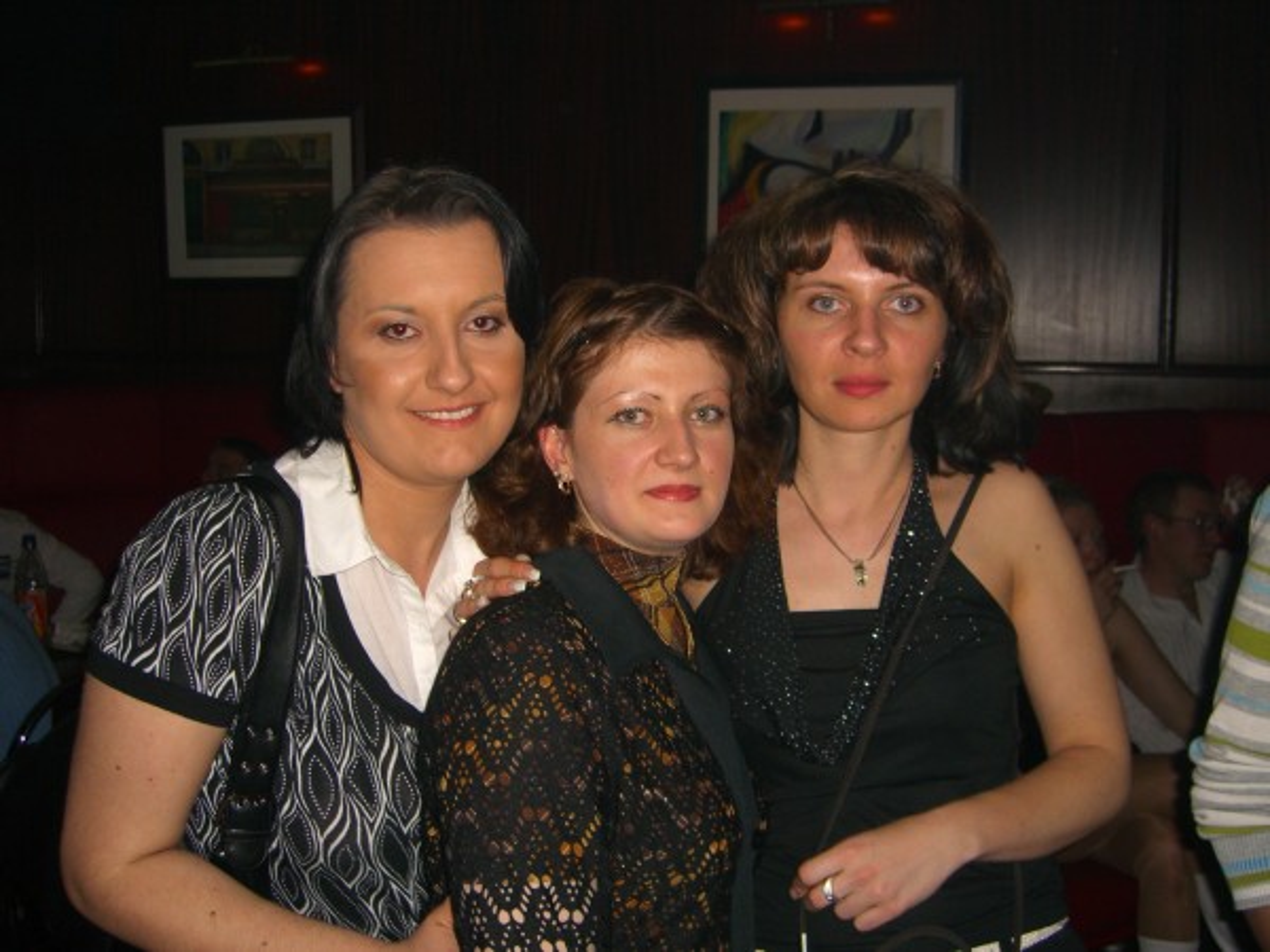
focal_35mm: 38
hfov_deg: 49.0
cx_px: 635
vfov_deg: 37.7
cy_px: 476
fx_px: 1394
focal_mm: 7.9
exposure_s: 1/60
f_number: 2.8
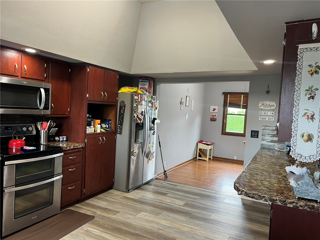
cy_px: 120
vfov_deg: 53.1
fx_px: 240
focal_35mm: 26
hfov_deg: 67.3
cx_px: 160
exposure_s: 1/60
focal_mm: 5.7
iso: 100
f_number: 1.5
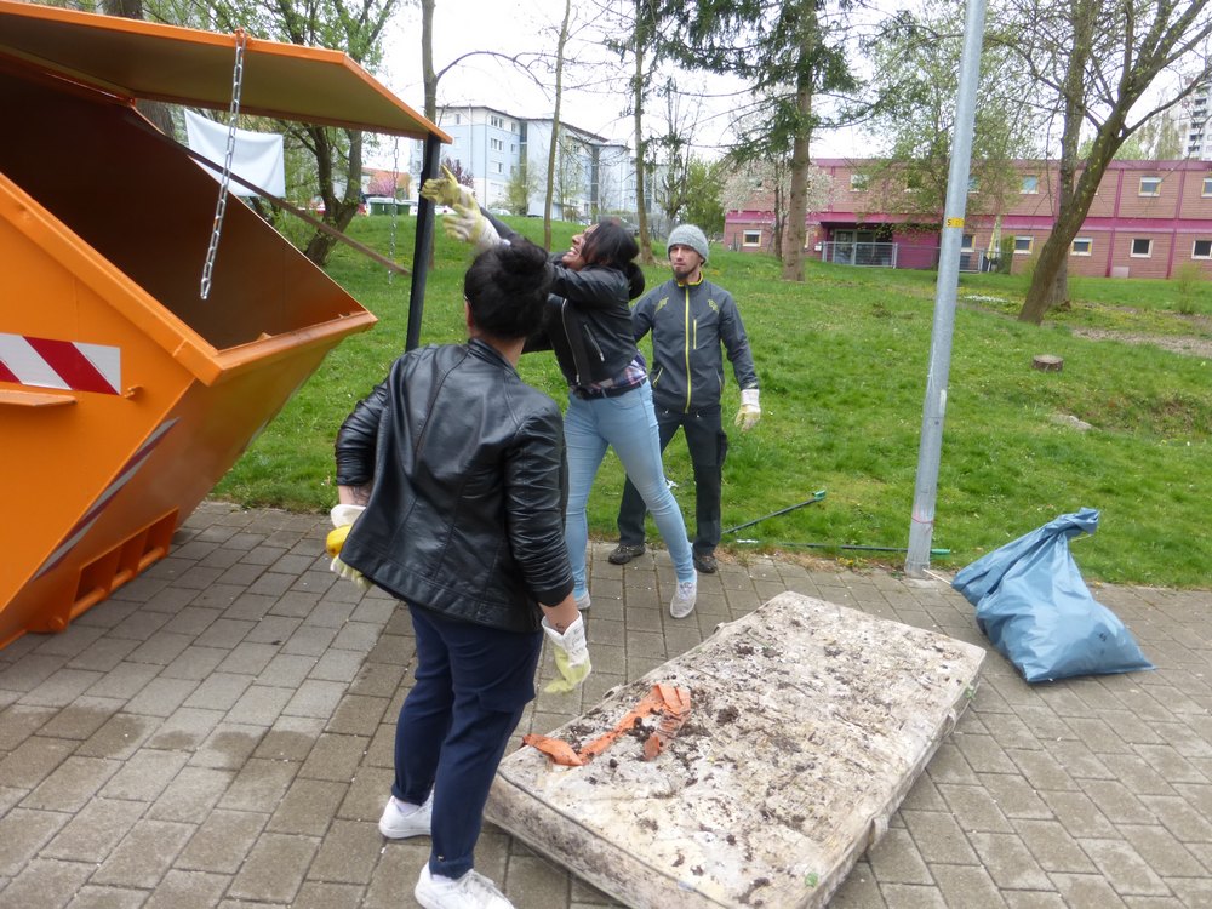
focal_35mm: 24
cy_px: 454
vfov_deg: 56.8
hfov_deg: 71.6
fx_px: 840
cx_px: 606
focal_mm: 4.3
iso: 100
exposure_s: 1/200
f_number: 4
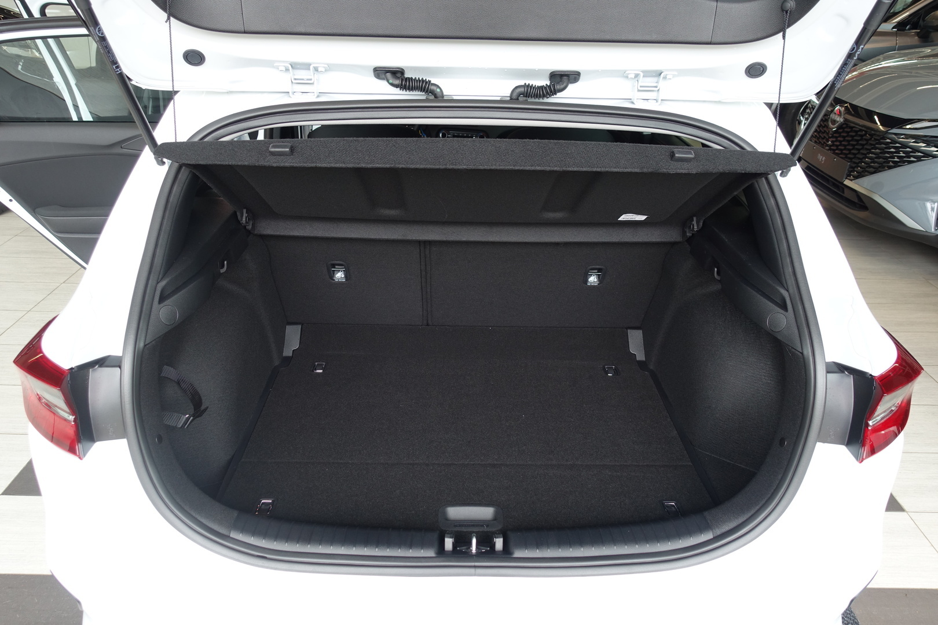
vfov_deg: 53.1
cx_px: 469
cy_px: 312
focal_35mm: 24
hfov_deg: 73.7
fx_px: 625
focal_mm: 8.8
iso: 125
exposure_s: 1/50
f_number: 2.8
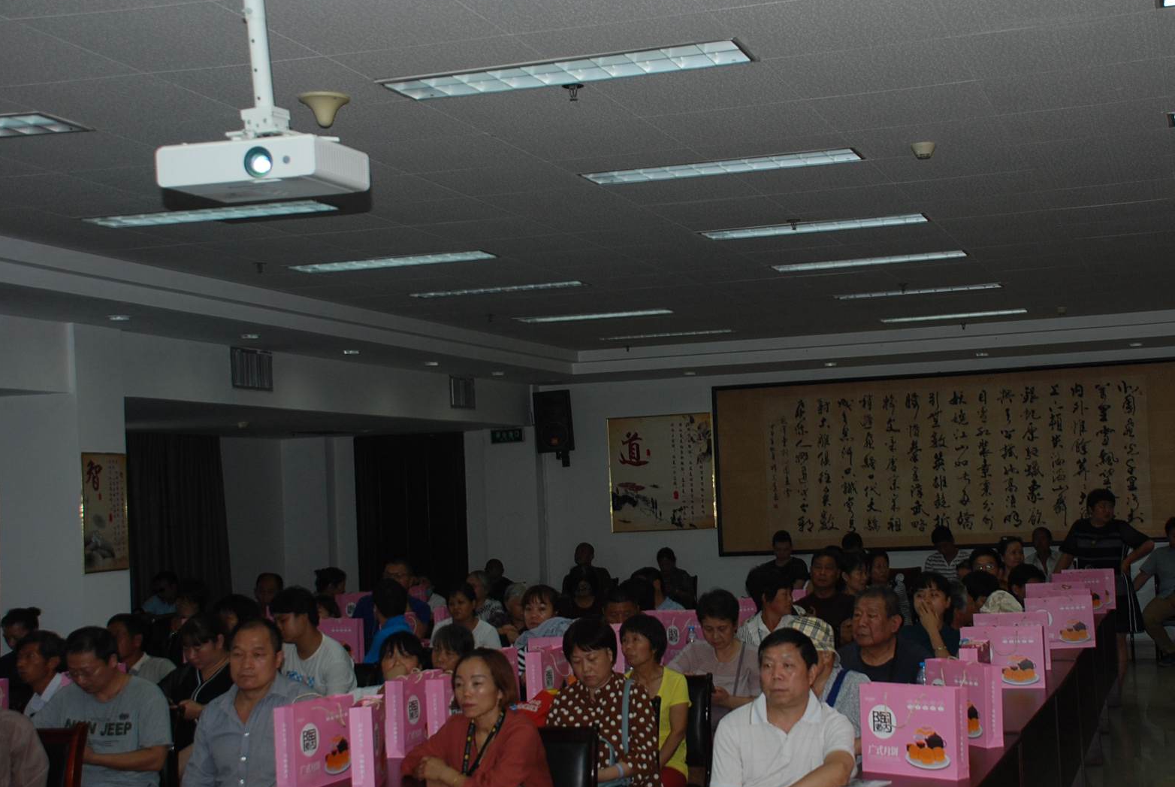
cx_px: 712
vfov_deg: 26.0
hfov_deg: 38.0
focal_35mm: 52
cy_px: 440
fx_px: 1699
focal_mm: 28
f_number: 4
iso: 220
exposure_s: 1/60
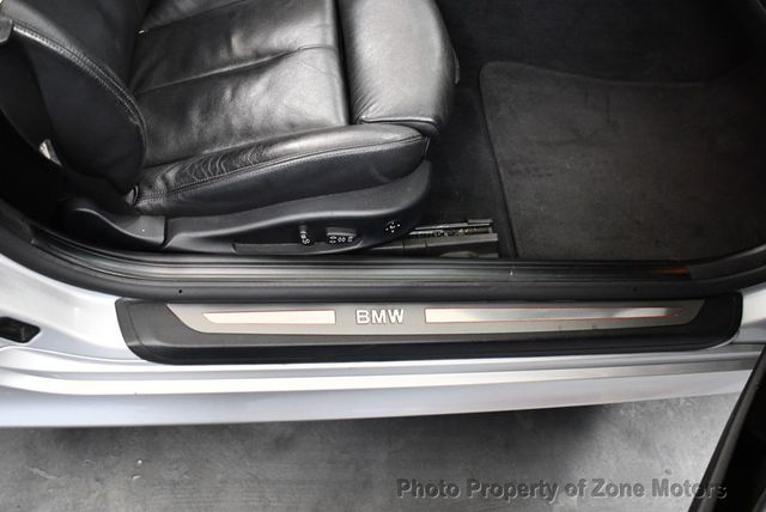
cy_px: 256
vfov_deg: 36.9
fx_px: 767
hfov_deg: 53.1
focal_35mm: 36
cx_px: 383
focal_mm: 18
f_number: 3.5
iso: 3200
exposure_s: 1/125
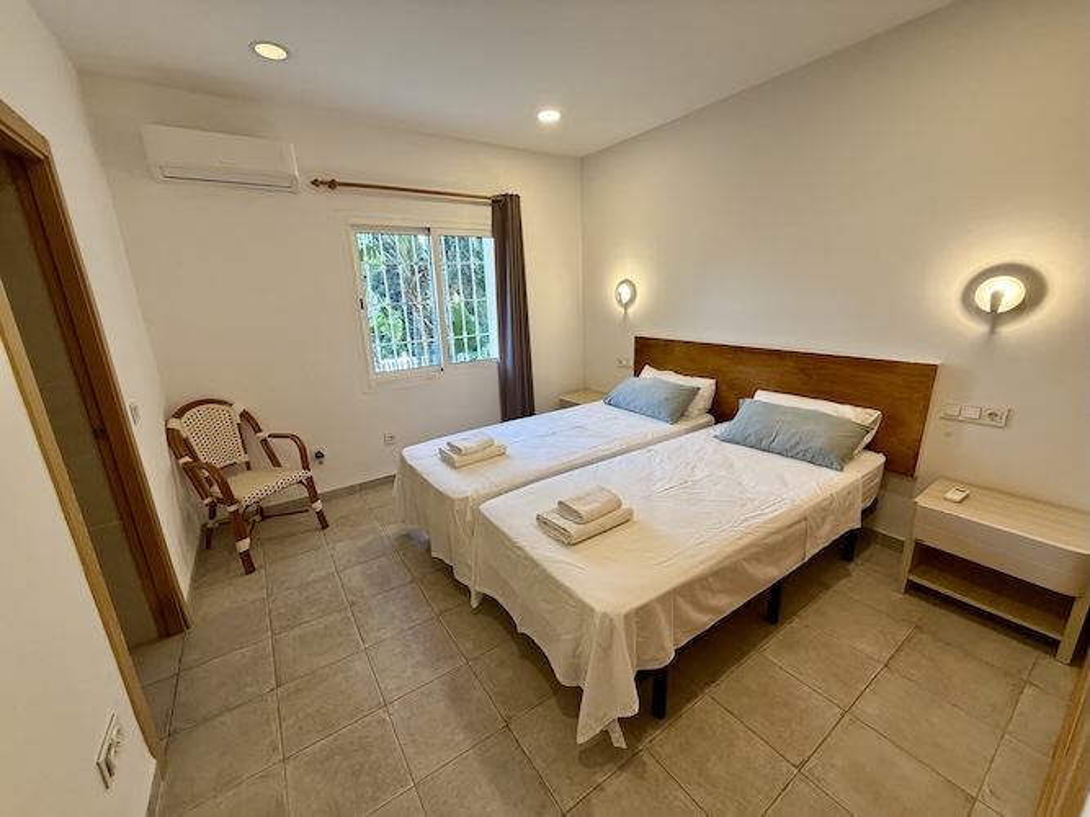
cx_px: 545
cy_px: 408
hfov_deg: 102.1
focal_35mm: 14
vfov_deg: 85.7
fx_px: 441
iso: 125
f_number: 2.2
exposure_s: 1/100
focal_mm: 2.22
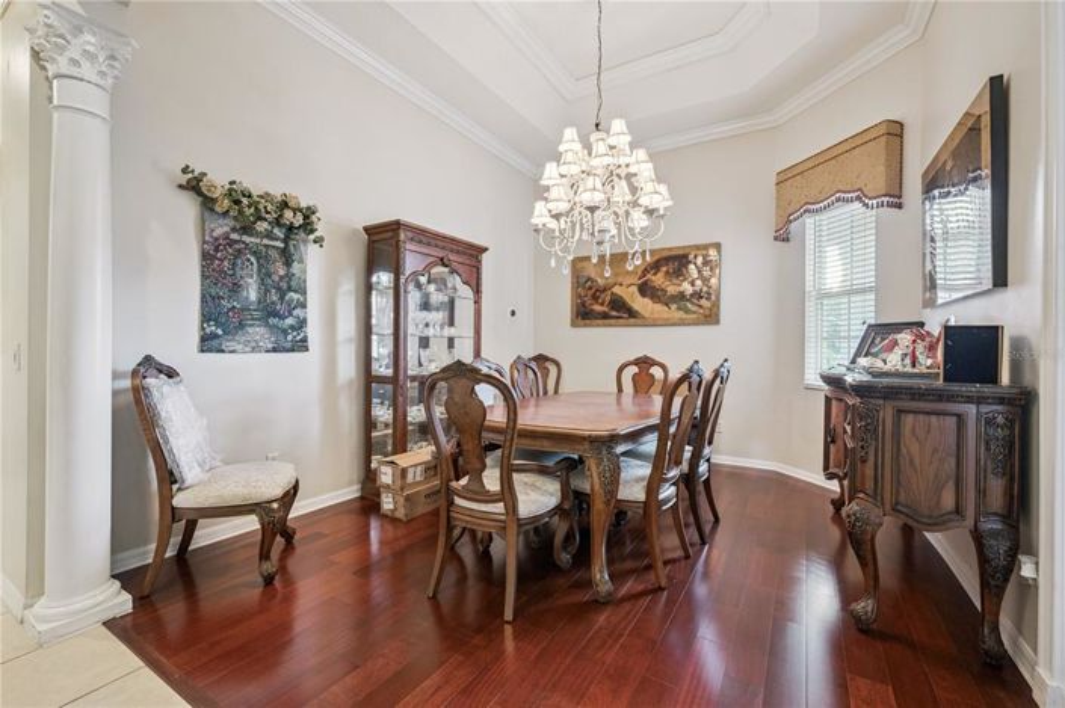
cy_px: 354
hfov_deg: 100.4
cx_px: 532
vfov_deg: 77.2
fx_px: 443
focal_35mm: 15
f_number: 9
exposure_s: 1/8
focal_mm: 15
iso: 200
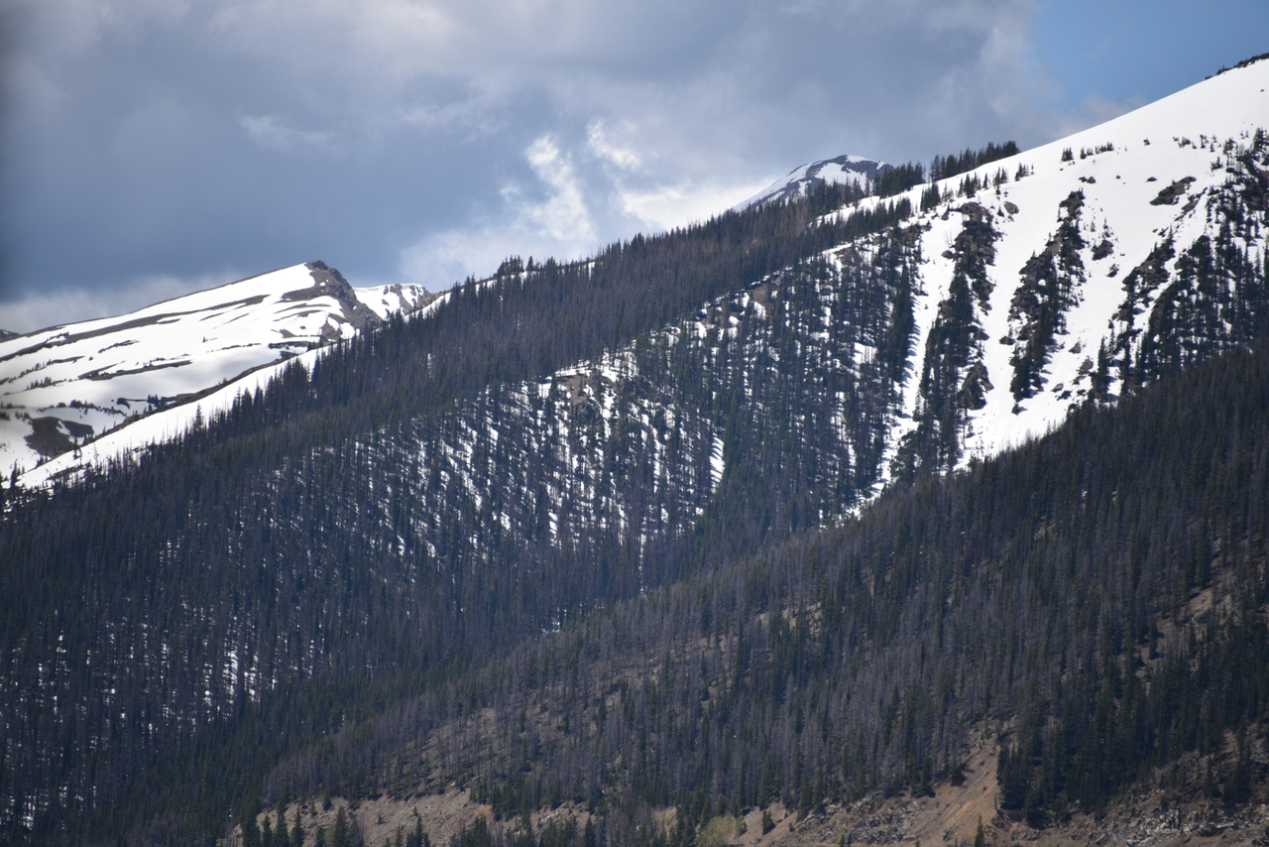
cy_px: 424
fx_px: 10577
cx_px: 634
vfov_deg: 4.6
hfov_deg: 6.9
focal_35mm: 300
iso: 110
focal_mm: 300
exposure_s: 1/640
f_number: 5.6
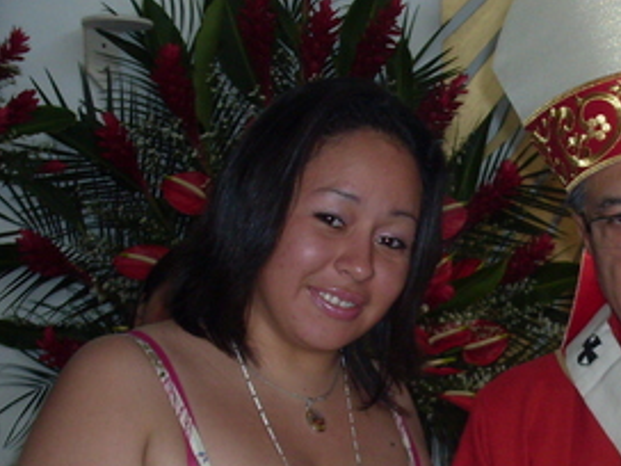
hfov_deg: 11.7
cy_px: 480
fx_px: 2996
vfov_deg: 8.8
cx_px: 680
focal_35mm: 167
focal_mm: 11.7
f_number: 3.7
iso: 100
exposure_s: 1/45
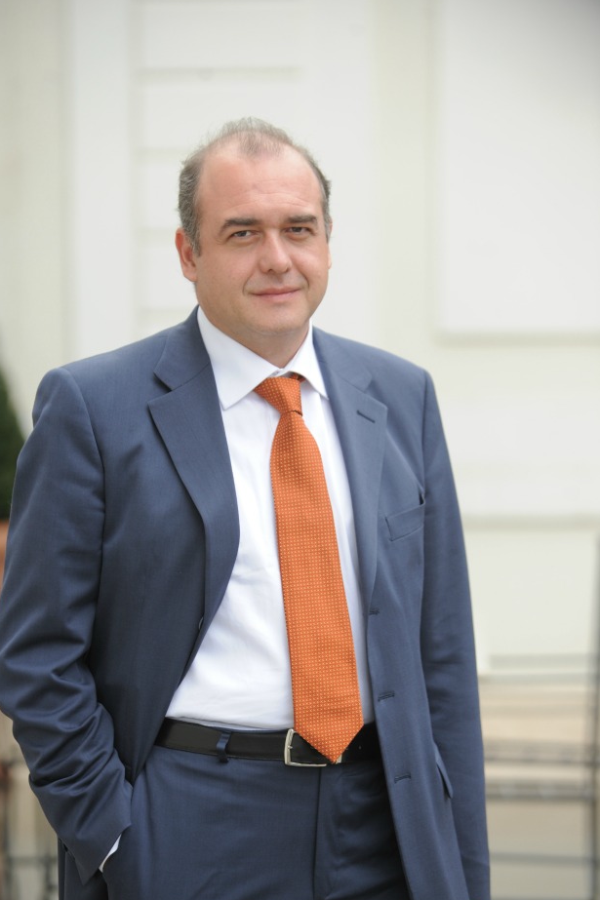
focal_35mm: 155
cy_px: 453
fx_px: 3876
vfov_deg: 13.3
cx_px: 291
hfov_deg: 8.9
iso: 640
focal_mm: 150
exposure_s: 1/1000
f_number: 5.6
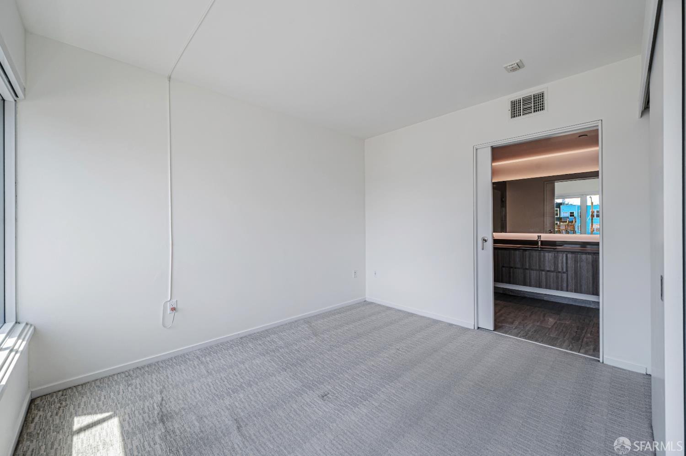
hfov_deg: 104.3
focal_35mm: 14
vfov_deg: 81.1
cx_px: 343
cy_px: 228
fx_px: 267
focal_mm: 14
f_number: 8
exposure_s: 1/30
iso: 100
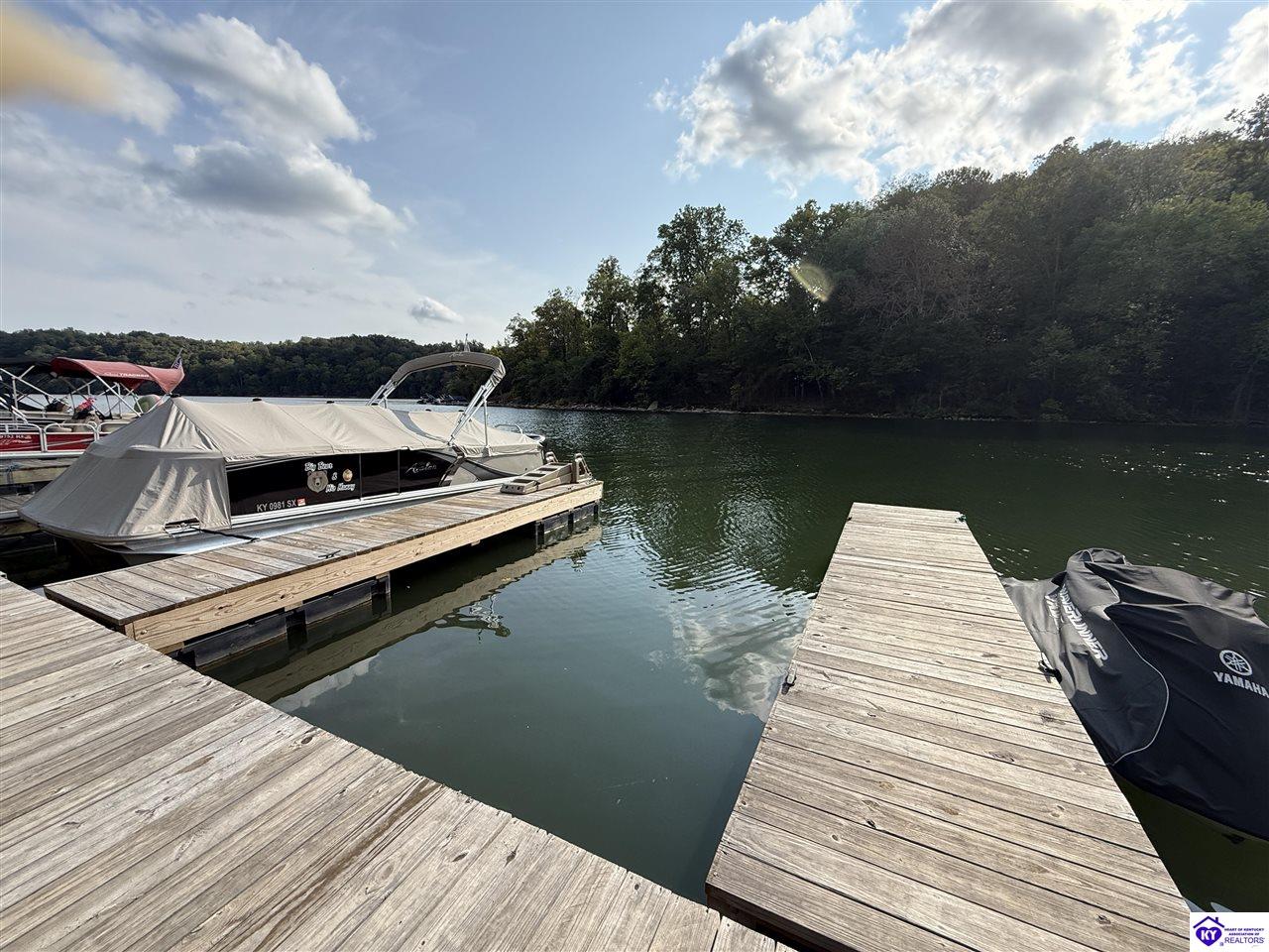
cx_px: 634
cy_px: 476
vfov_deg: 85.7
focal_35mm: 14
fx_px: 513
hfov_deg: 102.1
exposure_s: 1/1339
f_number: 2.2
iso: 64
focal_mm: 2.22
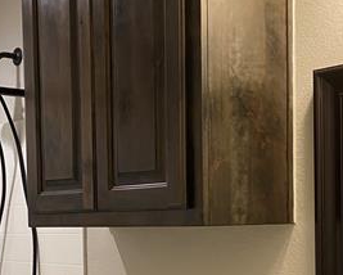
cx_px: 109
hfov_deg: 25.9
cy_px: 262
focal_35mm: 73
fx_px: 742
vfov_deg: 20.5
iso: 125
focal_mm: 4.25
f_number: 1.8
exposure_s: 1/60
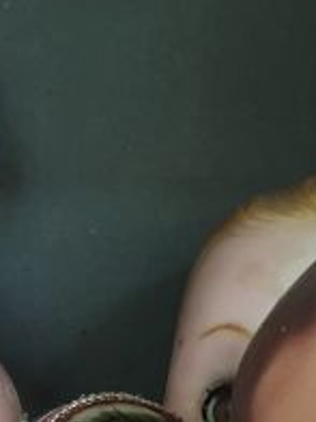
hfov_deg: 16.3
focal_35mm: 89
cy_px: 428
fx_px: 1083
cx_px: 9
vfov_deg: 21.2
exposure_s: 1/33
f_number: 2.2
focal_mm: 4.15
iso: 64
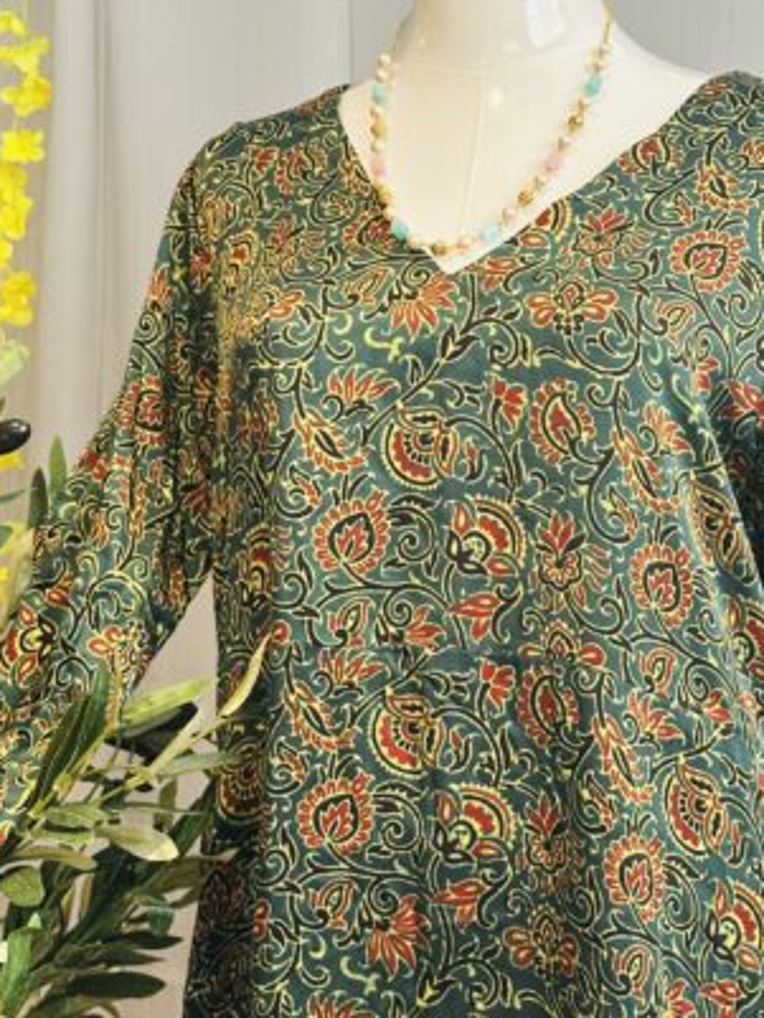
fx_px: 2088
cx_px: 453
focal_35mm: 71
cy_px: 512
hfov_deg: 20.7
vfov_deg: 27.4
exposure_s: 1/40
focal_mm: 6.86
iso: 200
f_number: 1.78
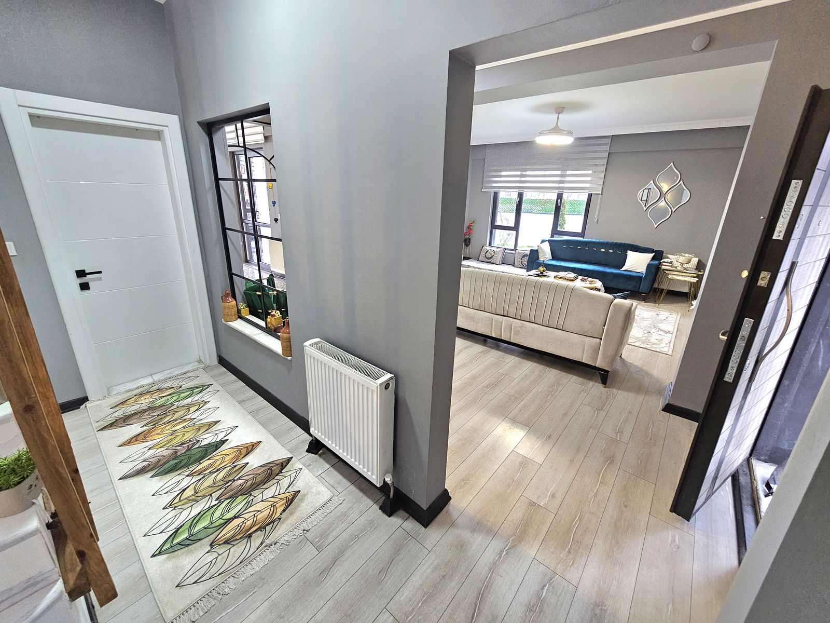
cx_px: 415
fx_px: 312
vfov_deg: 89.9
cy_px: 312
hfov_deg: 106.2
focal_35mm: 13
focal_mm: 2.2
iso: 320
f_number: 2.2
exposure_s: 1/33.4
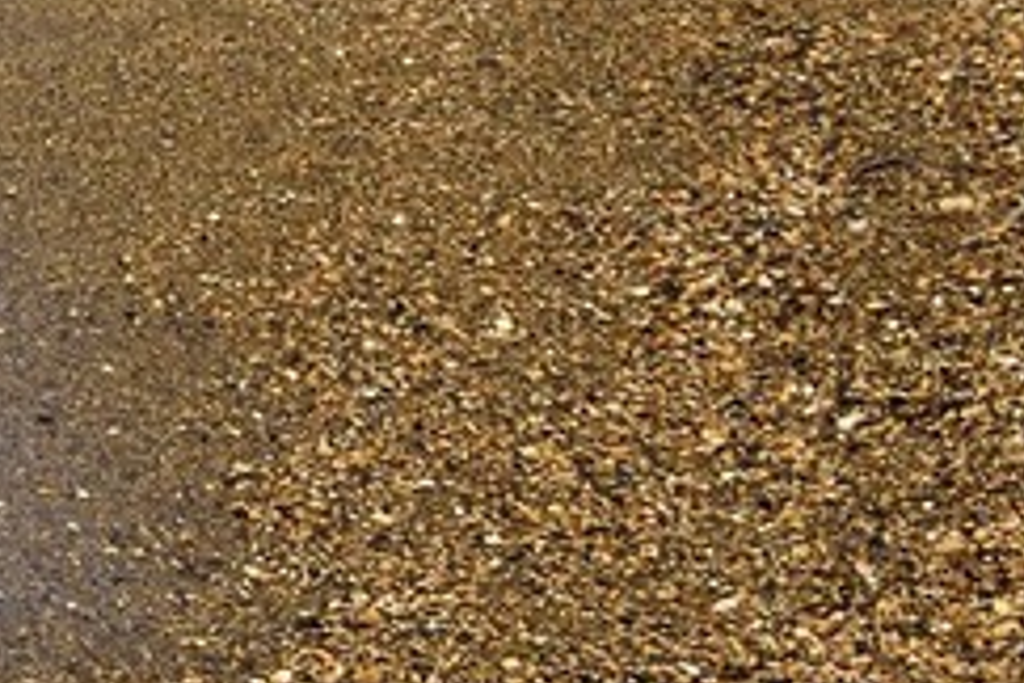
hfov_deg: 9.6
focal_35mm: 158
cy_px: -611
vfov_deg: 8.3
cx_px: -2183
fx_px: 4494
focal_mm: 24
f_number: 8
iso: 200
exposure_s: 1/80
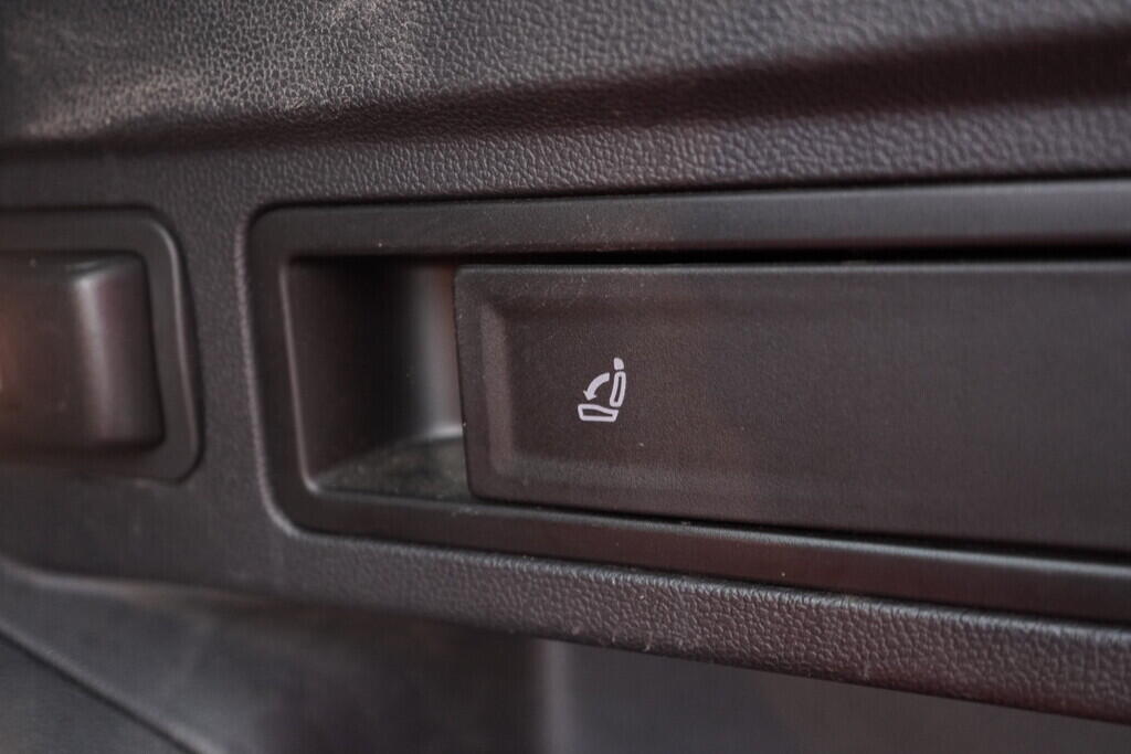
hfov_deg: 53.1
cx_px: 566
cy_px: 377
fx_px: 1131
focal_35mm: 36
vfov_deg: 36.9
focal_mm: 24
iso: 1600
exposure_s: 1/40
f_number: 2.8
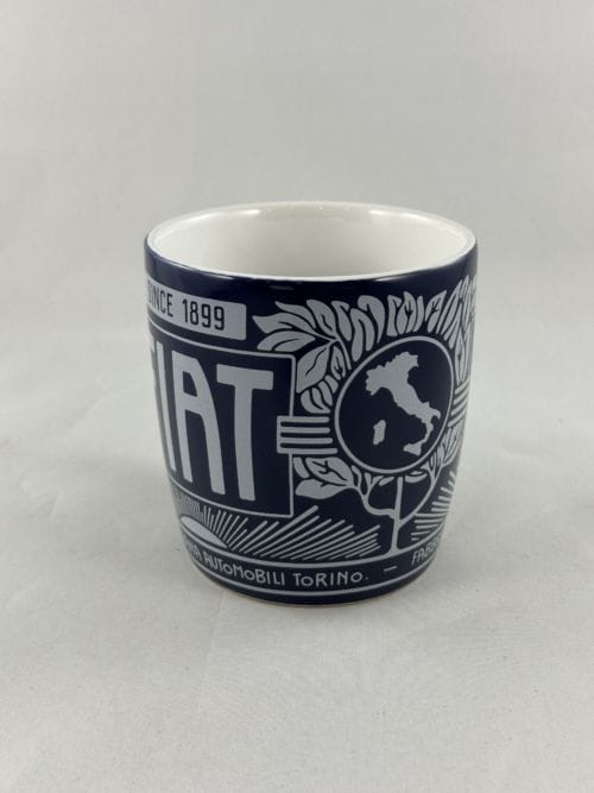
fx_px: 1099
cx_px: 297
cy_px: 396
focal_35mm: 48
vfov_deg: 39.7
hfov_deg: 30.3
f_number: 1.78
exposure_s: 1/100
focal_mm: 6.86
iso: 64
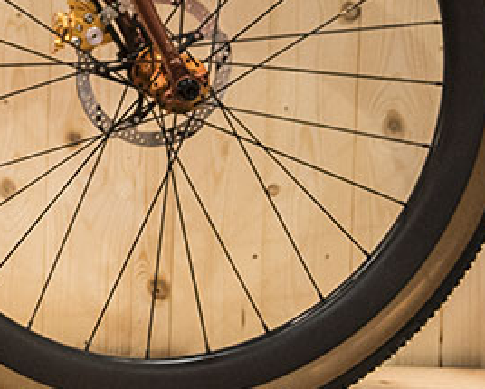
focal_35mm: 189
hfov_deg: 9.6
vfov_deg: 8.0
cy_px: -176
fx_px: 2716
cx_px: -414
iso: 1250
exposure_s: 1/250
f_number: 3.2
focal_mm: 45
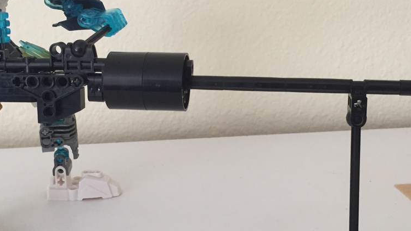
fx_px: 588
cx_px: 200
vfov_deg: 22.2
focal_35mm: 54
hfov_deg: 38.5
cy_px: 91
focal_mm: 4.15
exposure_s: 1/30
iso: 50
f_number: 2.2
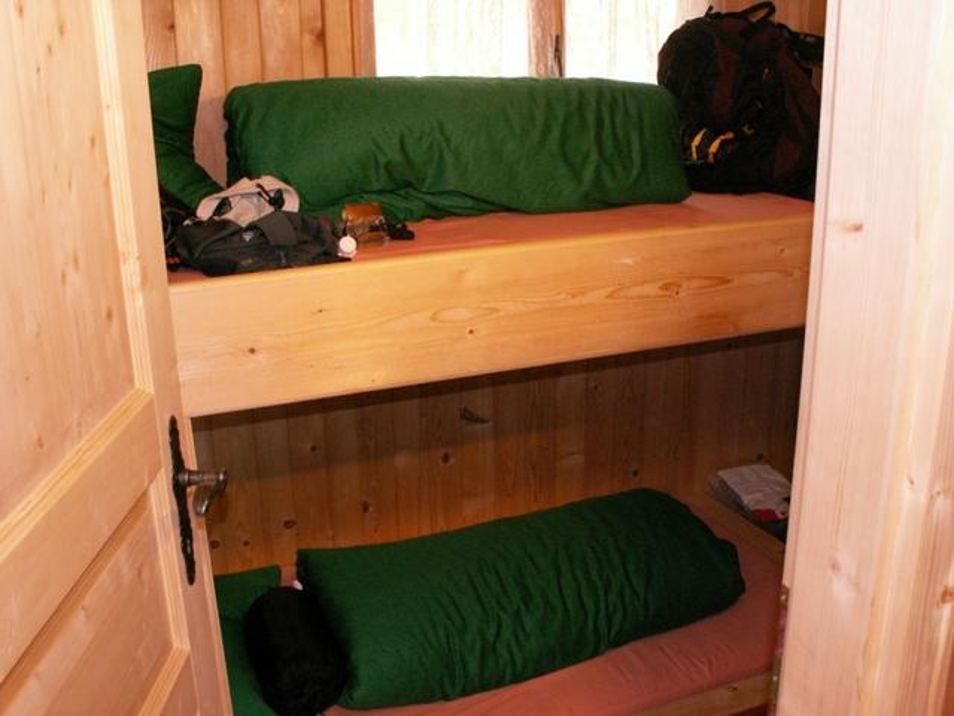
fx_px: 965
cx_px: 477
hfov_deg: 52.6
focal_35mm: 35
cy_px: 358
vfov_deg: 40.7
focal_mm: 5.86
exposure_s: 1/8
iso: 160
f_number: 2.8
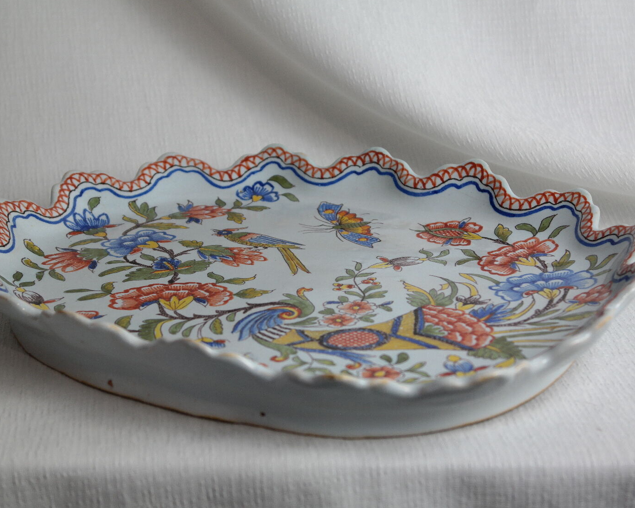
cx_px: 304
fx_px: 1522
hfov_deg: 23.6
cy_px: 244
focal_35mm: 81
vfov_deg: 18.9
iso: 400
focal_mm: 45
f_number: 5.6
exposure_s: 1/80
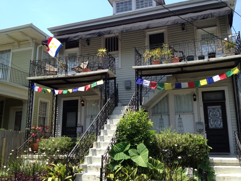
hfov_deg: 52.6
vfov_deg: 40.7
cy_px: 90
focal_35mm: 35
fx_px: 244
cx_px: 120
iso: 50
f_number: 2.4
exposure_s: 1/708
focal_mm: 4.28
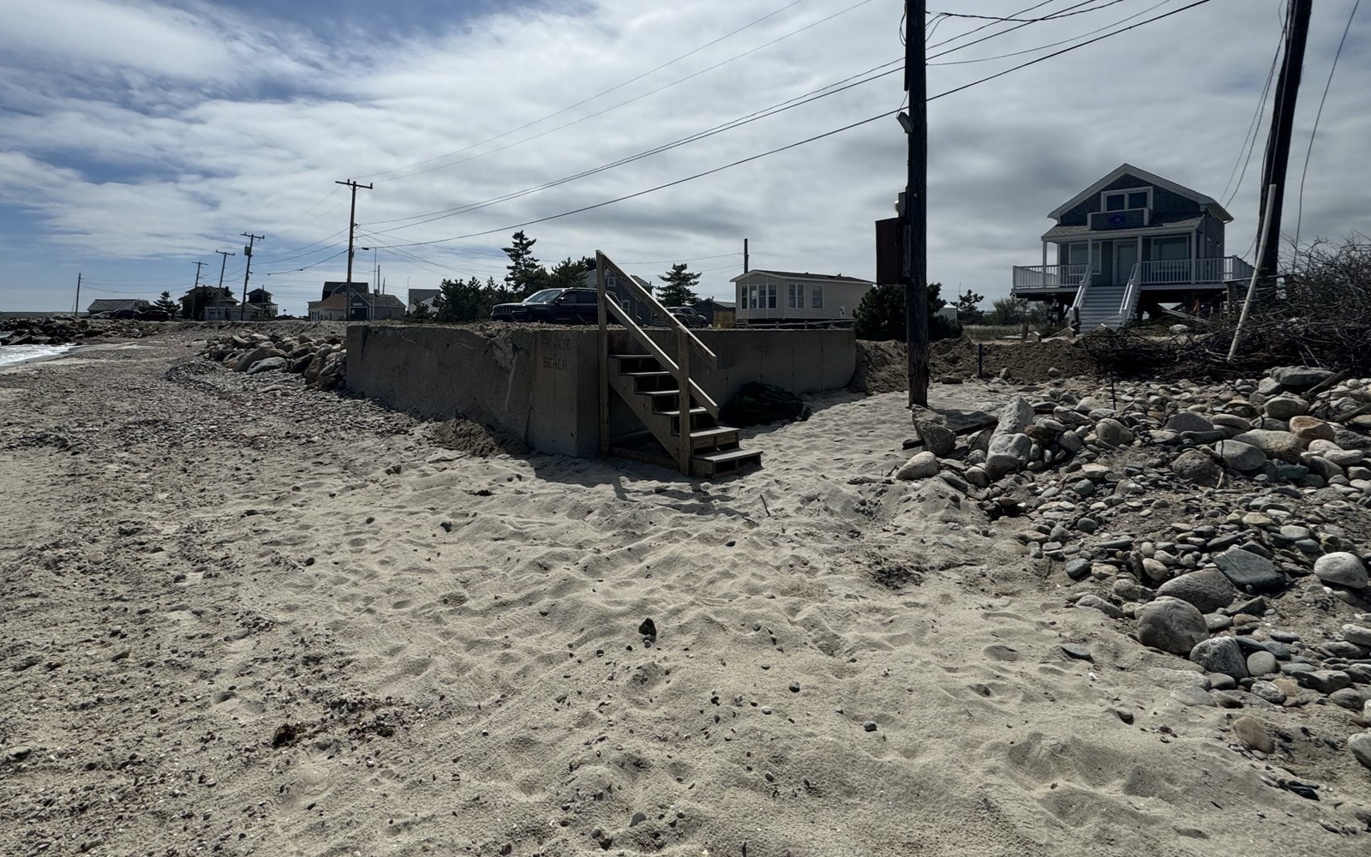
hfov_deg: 87.4
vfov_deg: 61.5
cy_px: 333
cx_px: 584
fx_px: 710
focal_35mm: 19
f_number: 2.2
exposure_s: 1/6135
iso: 32
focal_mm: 2.22
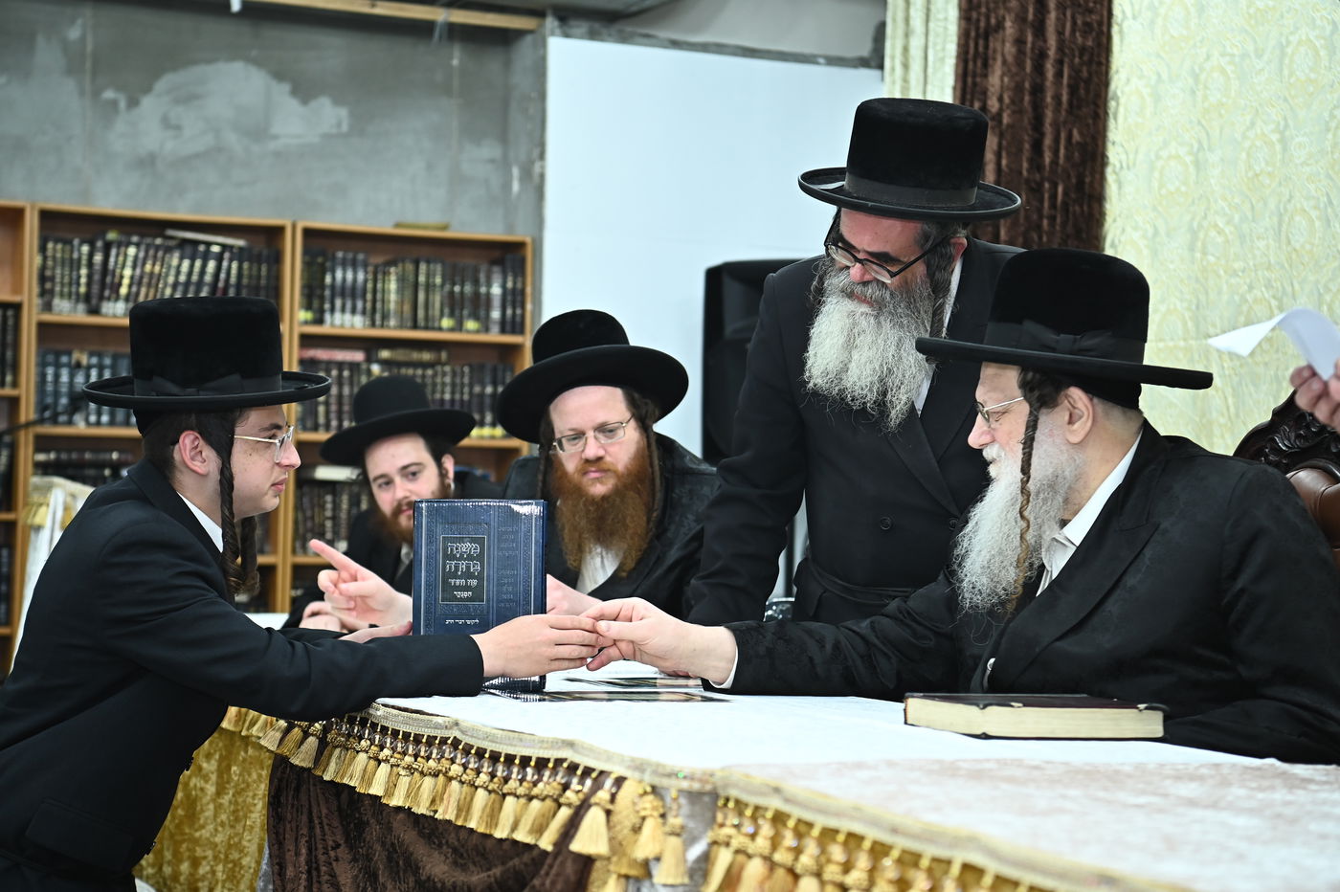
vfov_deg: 19.4
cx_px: 670
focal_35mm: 70
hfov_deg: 28.9
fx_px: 2604
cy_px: 446
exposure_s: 1/125
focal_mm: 70
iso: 1000
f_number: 4
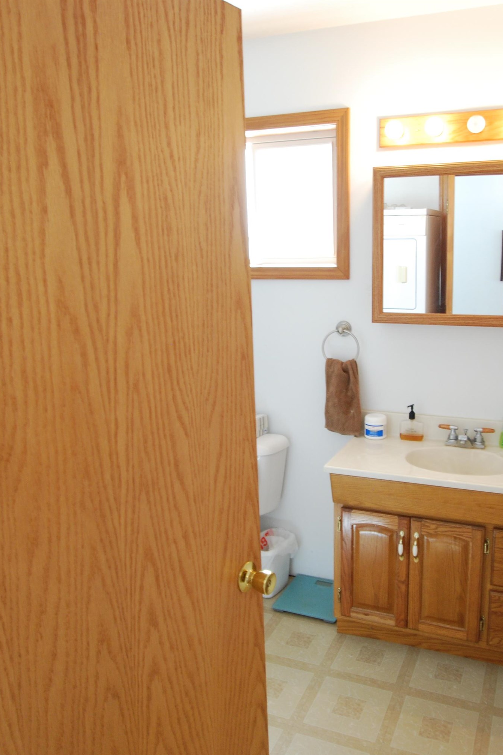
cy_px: 384
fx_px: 624
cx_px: 304
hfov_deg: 43.7
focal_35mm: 30
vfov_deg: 62.3
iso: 400
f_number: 4
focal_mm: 13
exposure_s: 1/25
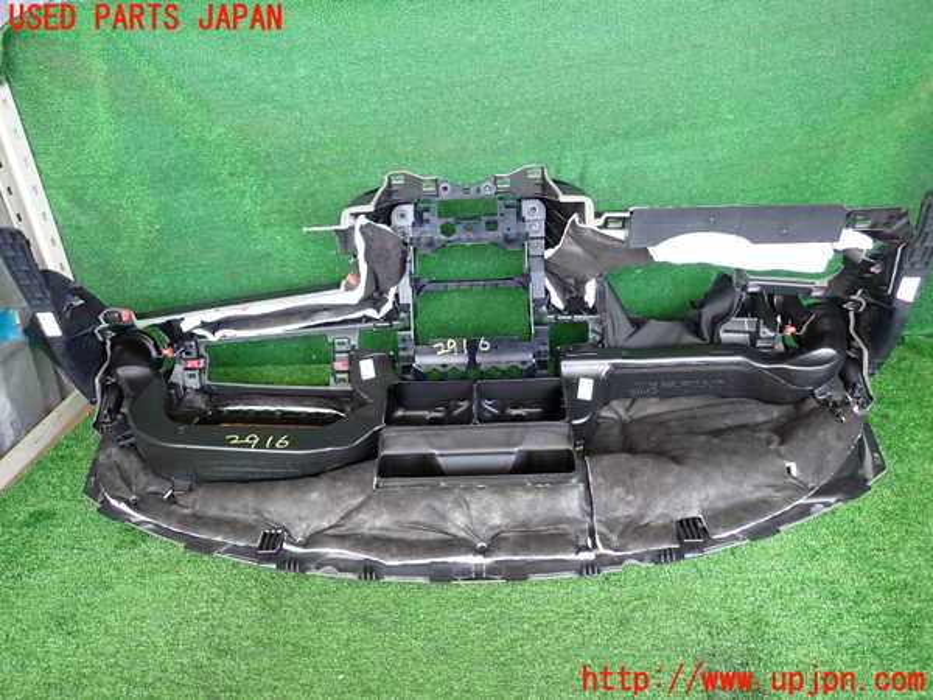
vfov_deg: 54.9
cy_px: 350
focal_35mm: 25
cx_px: 466
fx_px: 674
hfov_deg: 69.4
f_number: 2
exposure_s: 1/80
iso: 200
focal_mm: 4.5
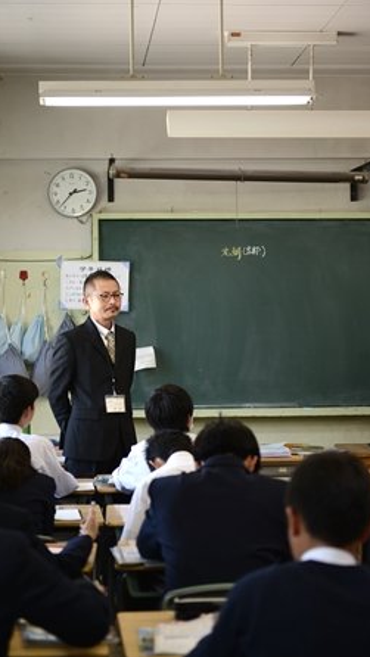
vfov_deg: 28.6
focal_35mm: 74
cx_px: 171
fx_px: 1290
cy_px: 327
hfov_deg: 16.3
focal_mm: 70
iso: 500
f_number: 2.8
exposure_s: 1/320
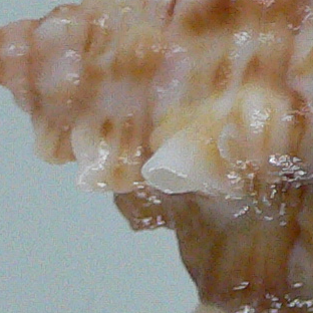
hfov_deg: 8.4
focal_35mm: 200
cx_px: 592
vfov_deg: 8.7
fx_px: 2046
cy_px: 240
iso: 200
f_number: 2.8
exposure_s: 1/60
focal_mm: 4.6
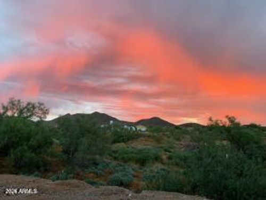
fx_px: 200
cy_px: 100
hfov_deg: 67.3
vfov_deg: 53.1
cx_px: 133
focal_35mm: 26
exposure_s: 1/60
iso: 200
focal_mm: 4.25
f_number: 1.8
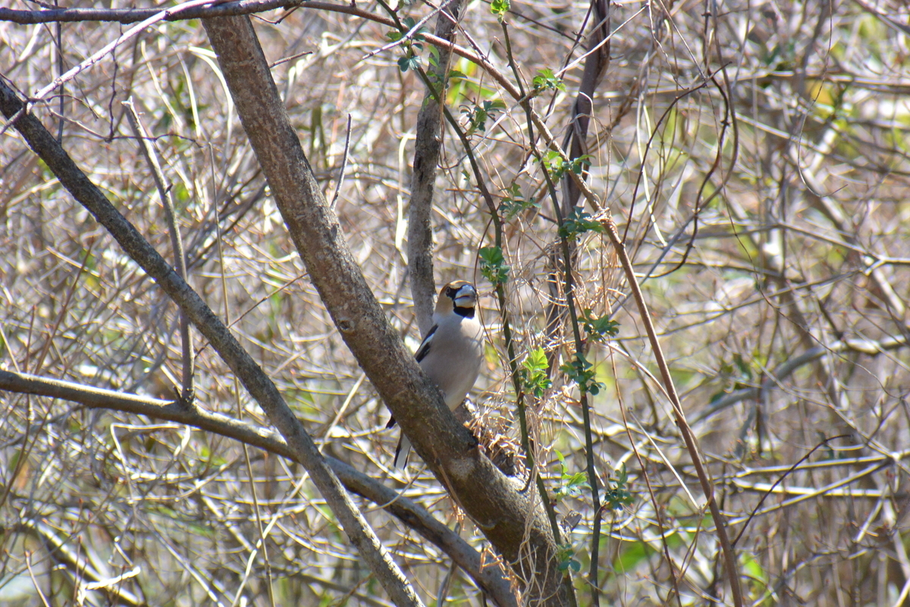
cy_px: 304
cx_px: 455
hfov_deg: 2.5
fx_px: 20473
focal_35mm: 810
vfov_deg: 1.7
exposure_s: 1/500
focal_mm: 300
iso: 400
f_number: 6.3
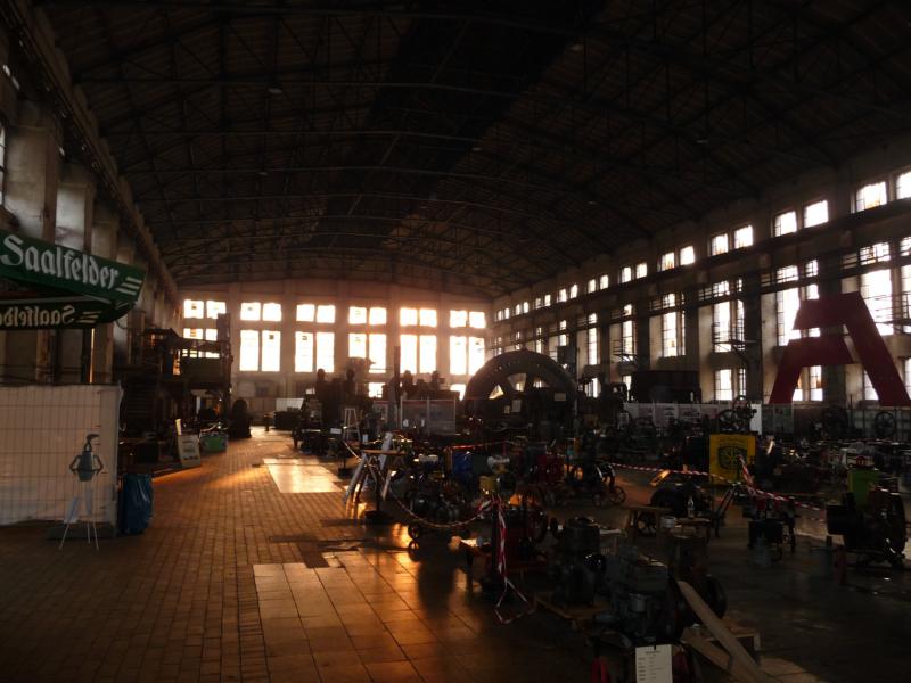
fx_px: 737
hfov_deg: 63.4
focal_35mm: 28
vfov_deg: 49.7
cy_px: 342
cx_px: 456
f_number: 3.3
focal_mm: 4.7
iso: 160
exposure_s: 1/30
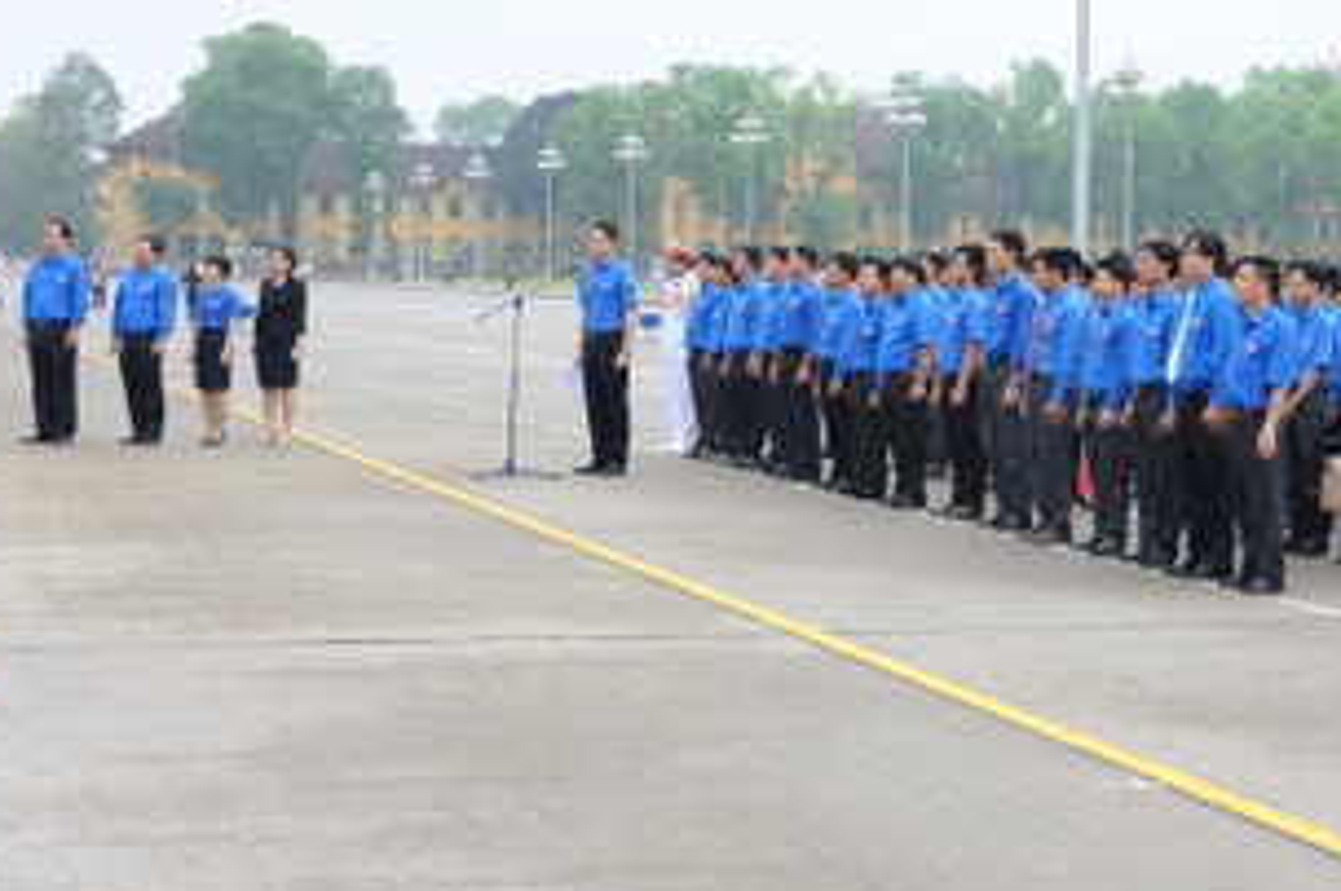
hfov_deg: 28.9
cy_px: 273
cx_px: 970
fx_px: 2567
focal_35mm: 69
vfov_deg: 19.6
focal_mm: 28
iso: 200
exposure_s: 1/125
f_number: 6.3
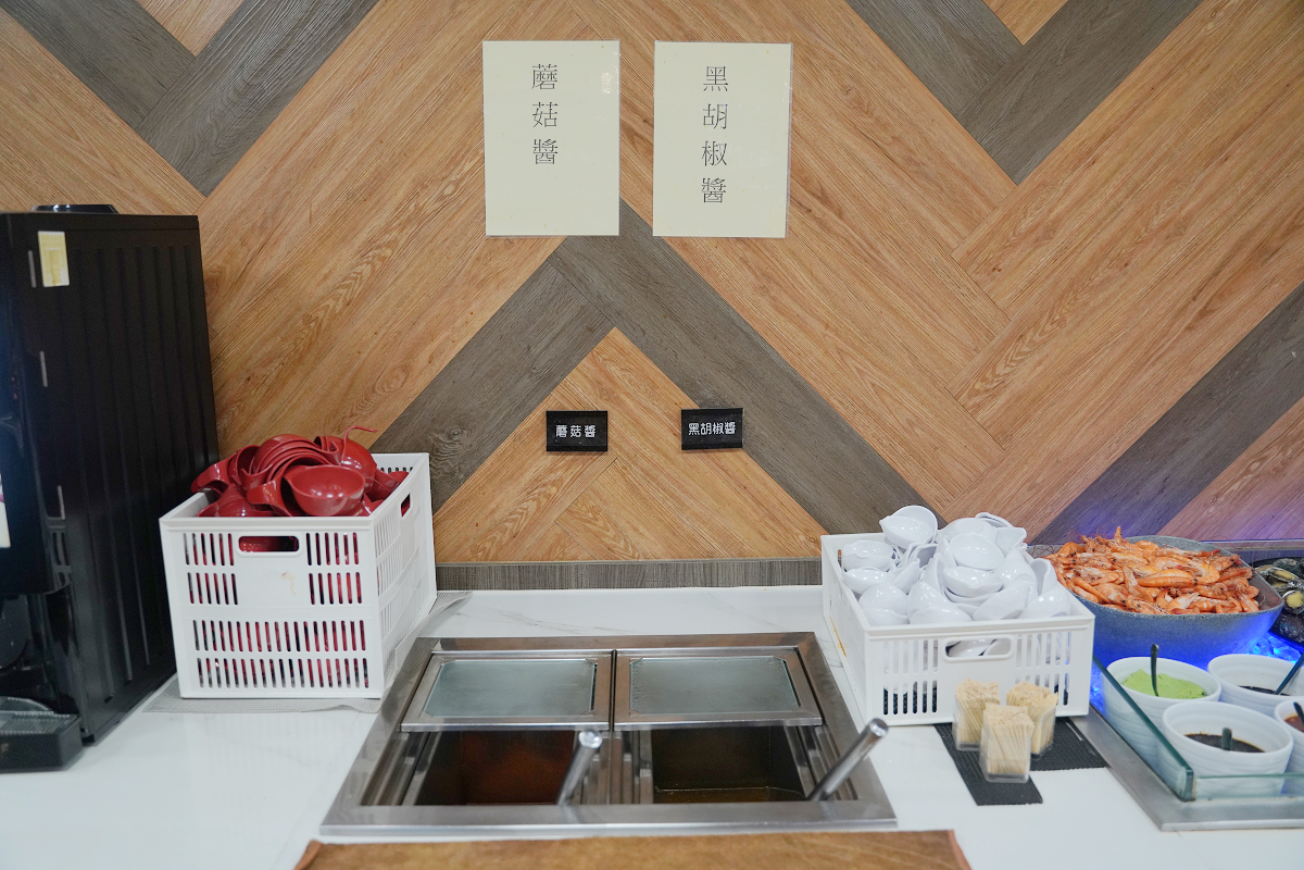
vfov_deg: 46.4
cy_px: 435
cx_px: 652
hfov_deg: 65.5
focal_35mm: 28
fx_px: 1014
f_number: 3.2
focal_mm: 28
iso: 1600
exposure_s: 1/160
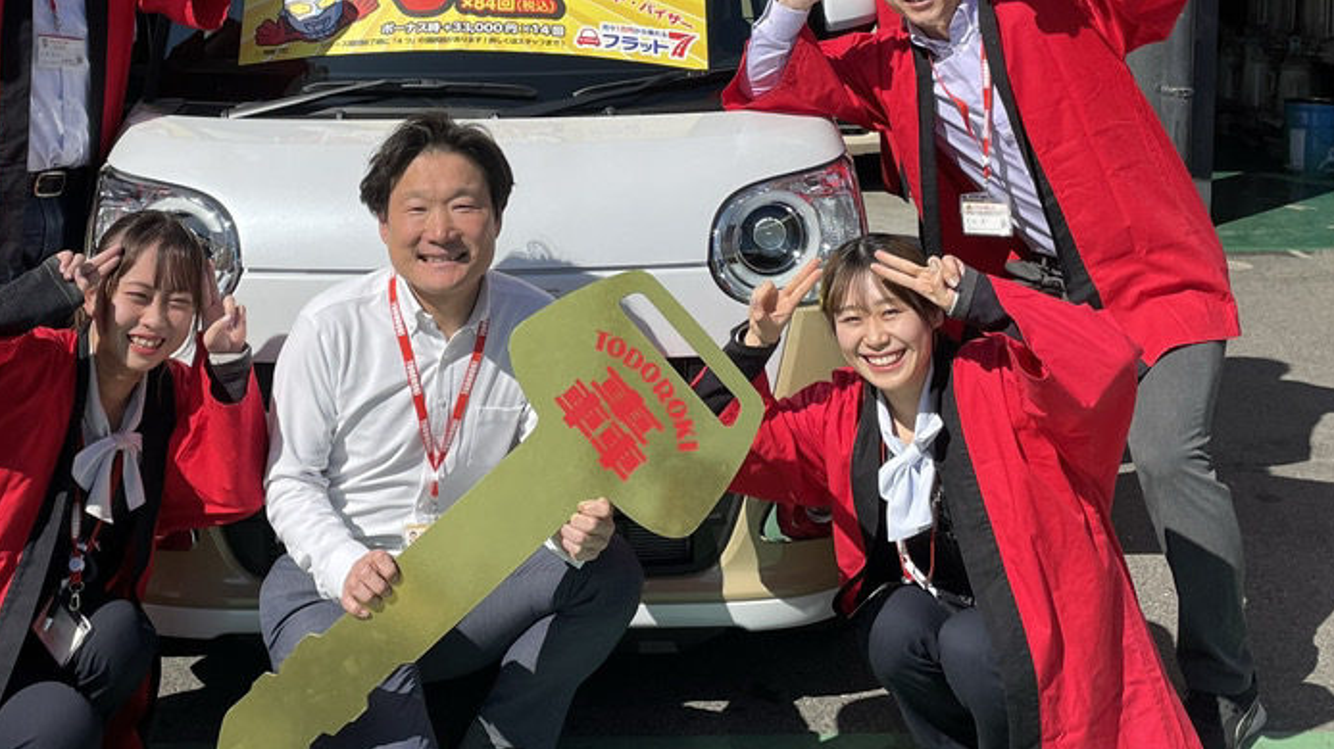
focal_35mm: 49
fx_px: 1733
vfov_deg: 23.8
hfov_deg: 41.7
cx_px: 484
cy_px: 79
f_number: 1.6
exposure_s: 1/4464
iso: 32
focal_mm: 4.2
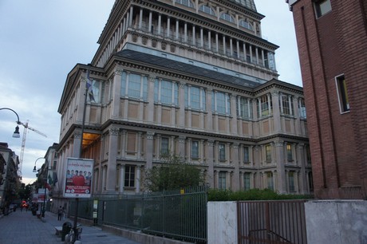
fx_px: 275
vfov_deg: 47.9
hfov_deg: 67.4
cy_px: 122
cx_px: 184
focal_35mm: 27
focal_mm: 18
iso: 1600
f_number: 3.5
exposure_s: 1/200
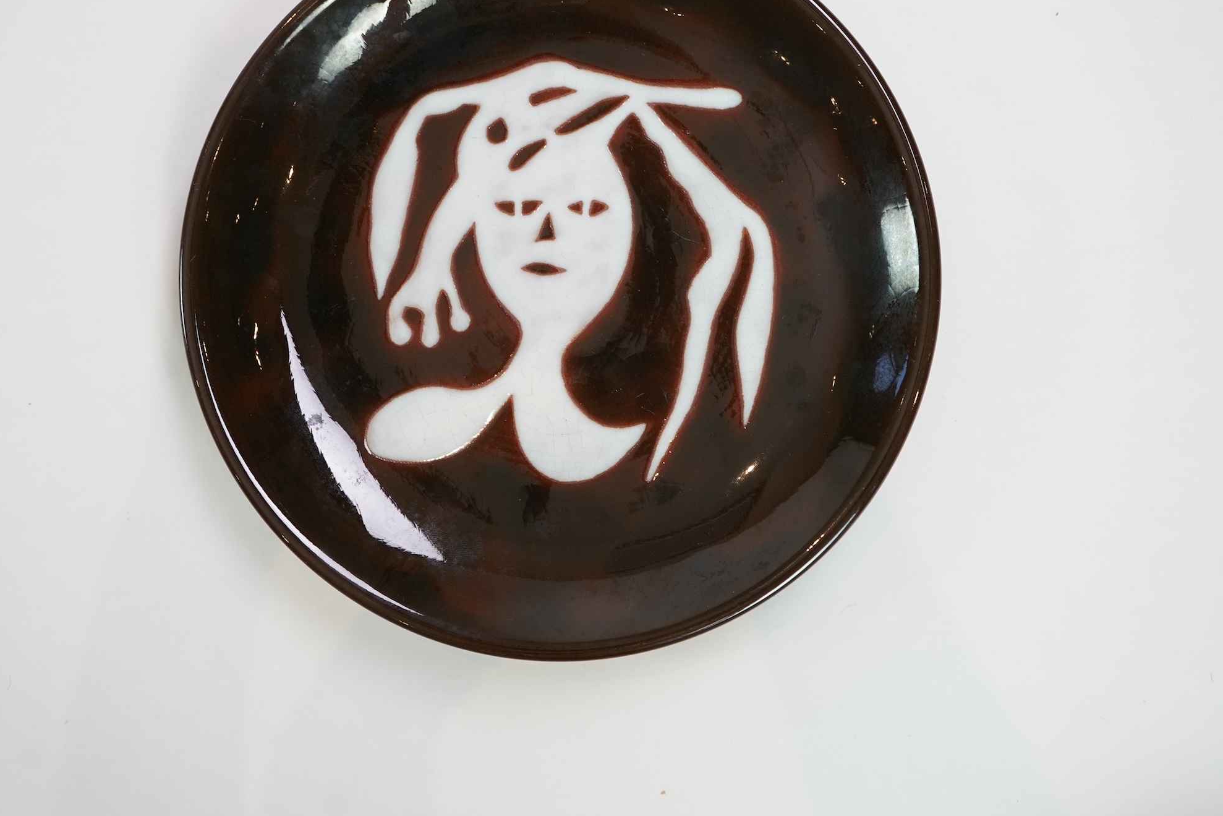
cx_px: 573
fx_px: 1461
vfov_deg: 31.0
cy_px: 286
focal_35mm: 43
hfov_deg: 45.4
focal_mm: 31
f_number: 5
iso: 500
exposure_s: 1/60
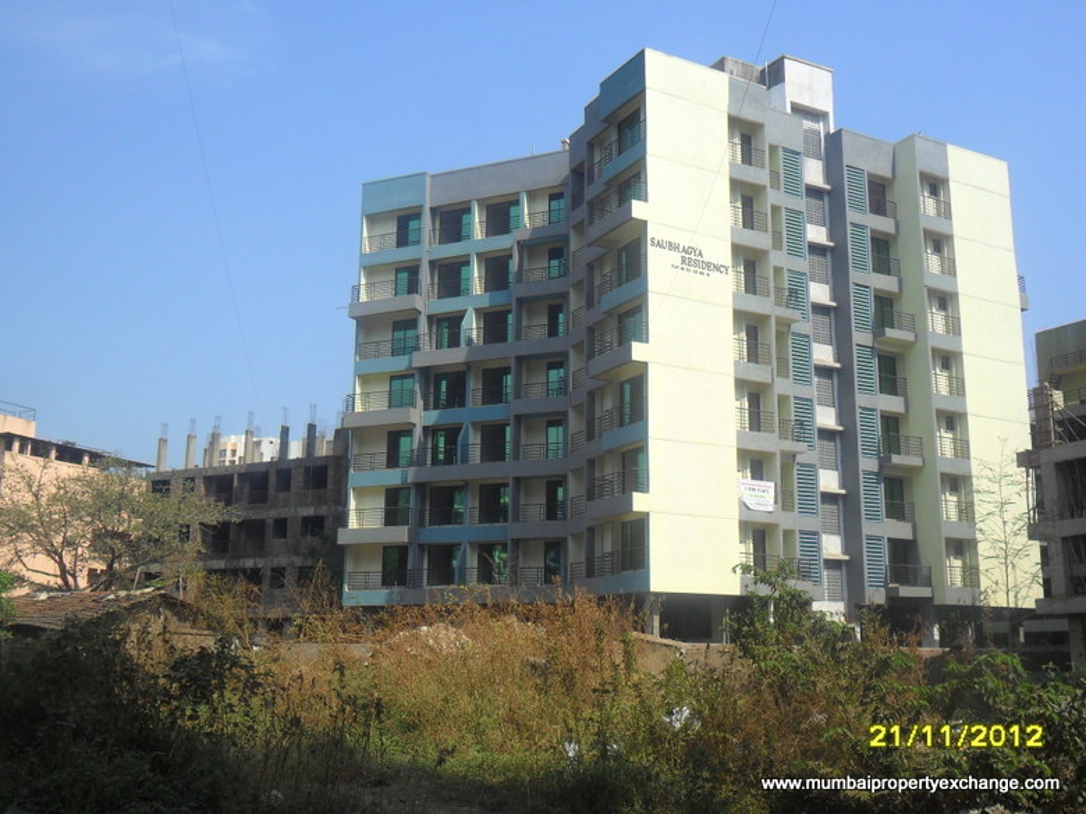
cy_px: 407
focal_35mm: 37
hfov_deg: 50.1
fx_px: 1161
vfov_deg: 38.7
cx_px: 543
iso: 100
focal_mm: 6.6
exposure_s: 1/1000
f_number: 4
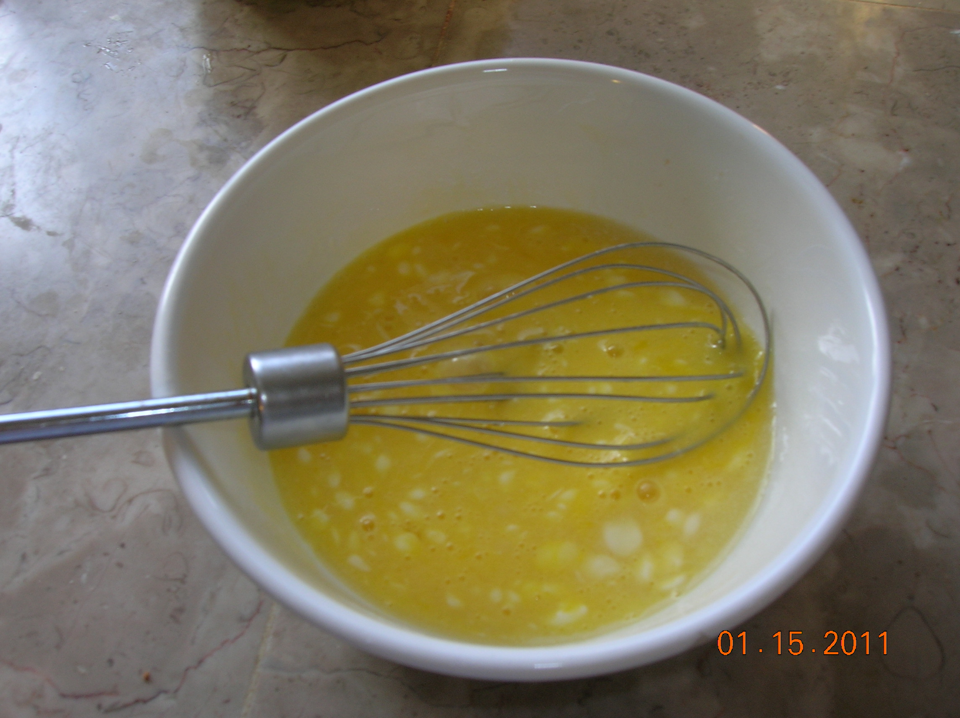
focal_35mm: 34
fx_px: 942
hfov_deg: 54.0
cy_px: 359
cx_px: 480
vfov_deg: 41.7
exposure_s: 1/25
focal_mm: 5.7
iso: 50
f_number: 4.9
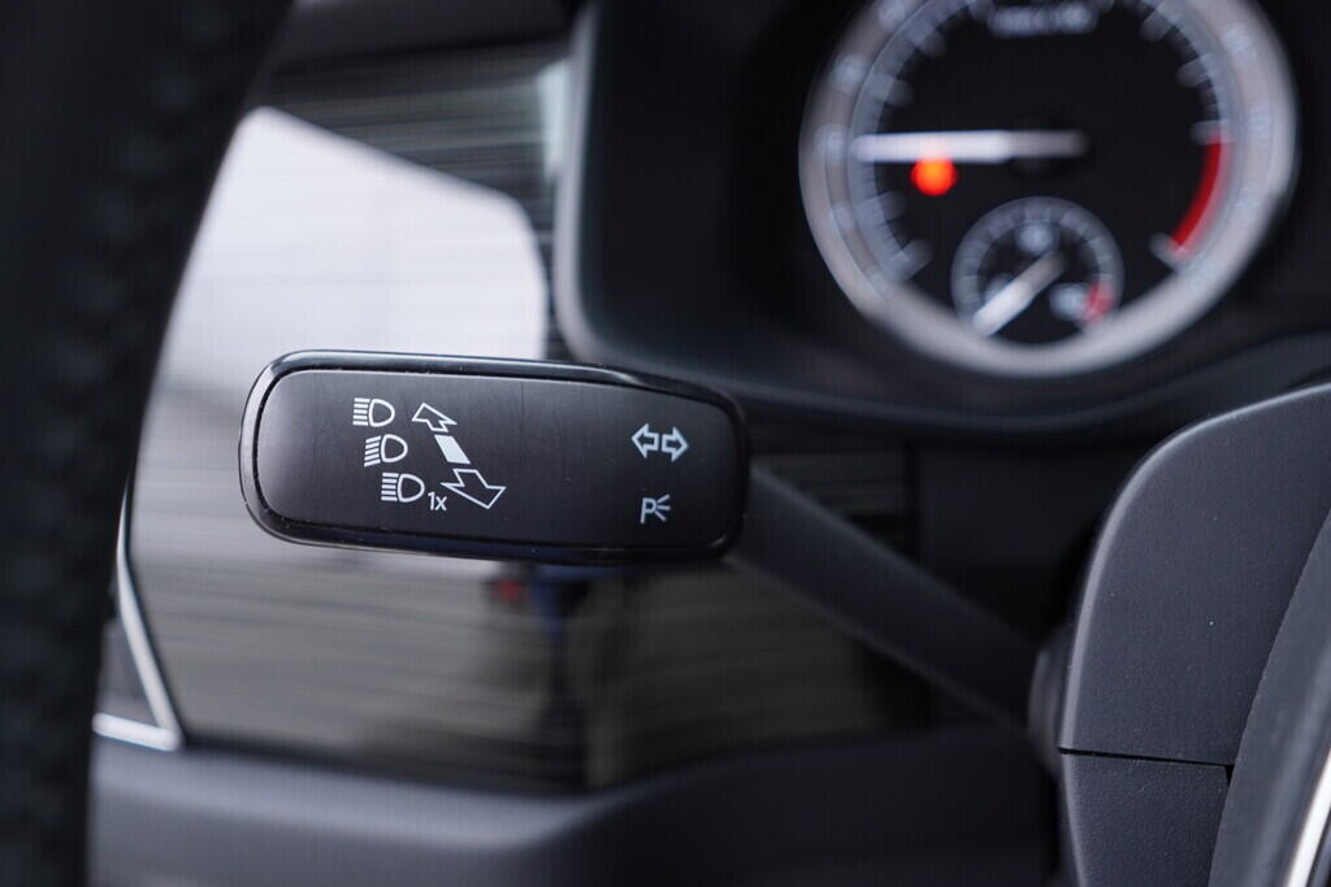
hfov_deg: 53.1
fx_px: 1331
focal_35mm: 36
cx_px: 666
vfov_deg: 36.9
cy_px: 444
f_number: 2.8
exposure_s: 1/40
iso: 250
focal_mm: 24
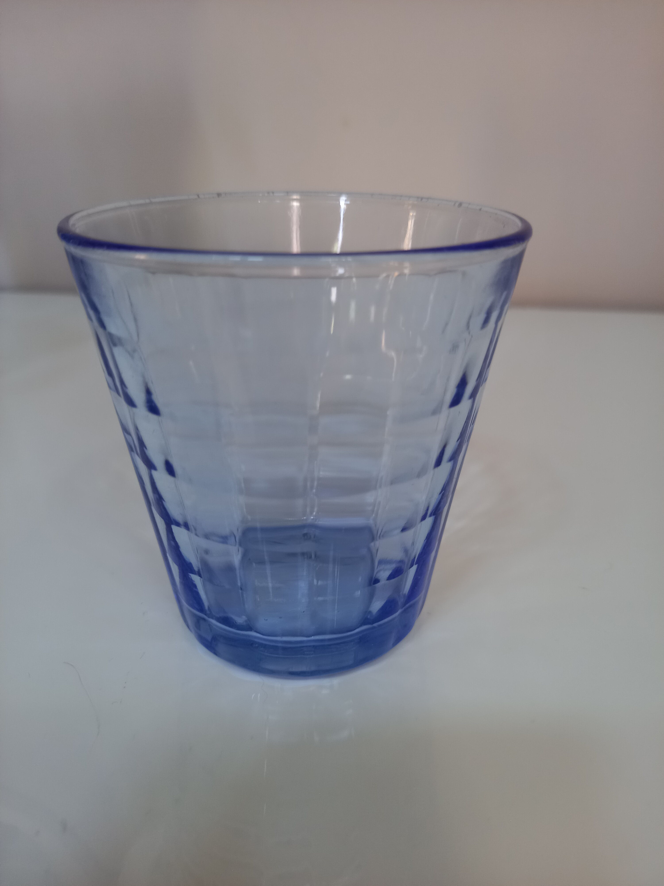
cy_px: 443
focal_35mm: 25
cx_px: 332
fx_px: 639
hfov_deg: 54.9
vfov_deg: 69.4
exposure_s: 1/33.3
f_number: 2
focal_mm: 4.6
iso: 320
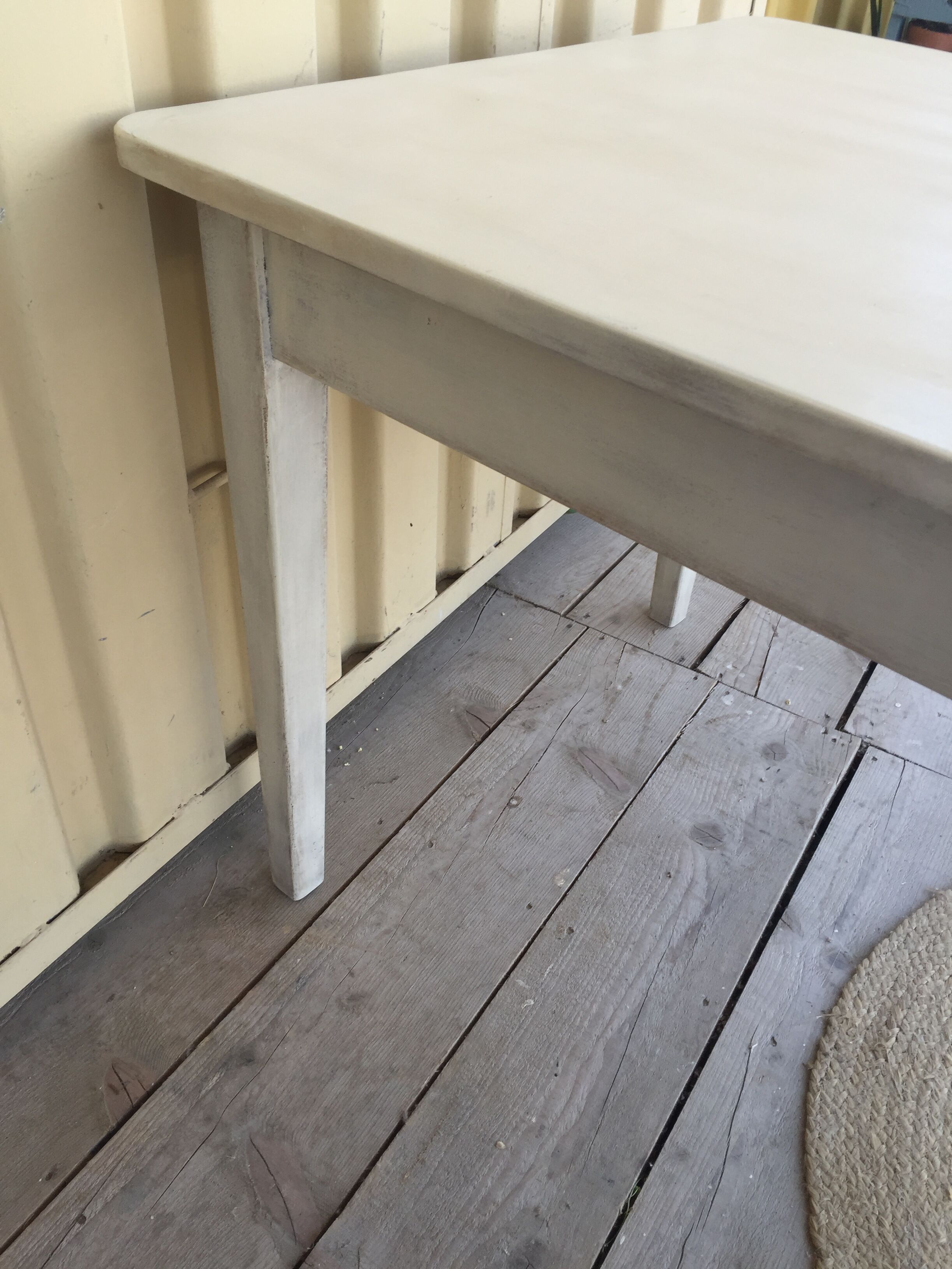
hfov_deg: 48.2
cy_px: 634
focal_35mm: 29
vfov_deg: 61.7
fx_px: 1063
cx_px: 476
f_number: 2.2
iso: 32
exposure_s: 1/255
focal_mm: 4.15
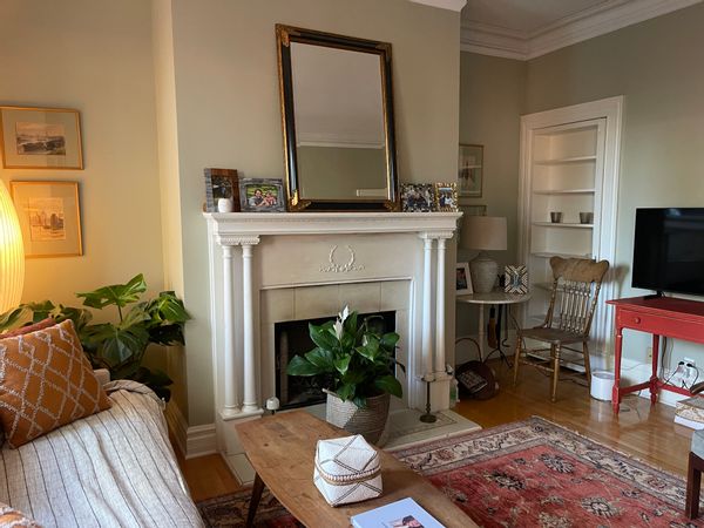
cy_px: 264
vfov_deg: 54.9
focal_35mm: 25
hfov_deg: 69.4
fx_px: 508
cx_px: 352
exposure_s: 1/40
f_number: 1.6
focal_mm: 5.1
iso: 400
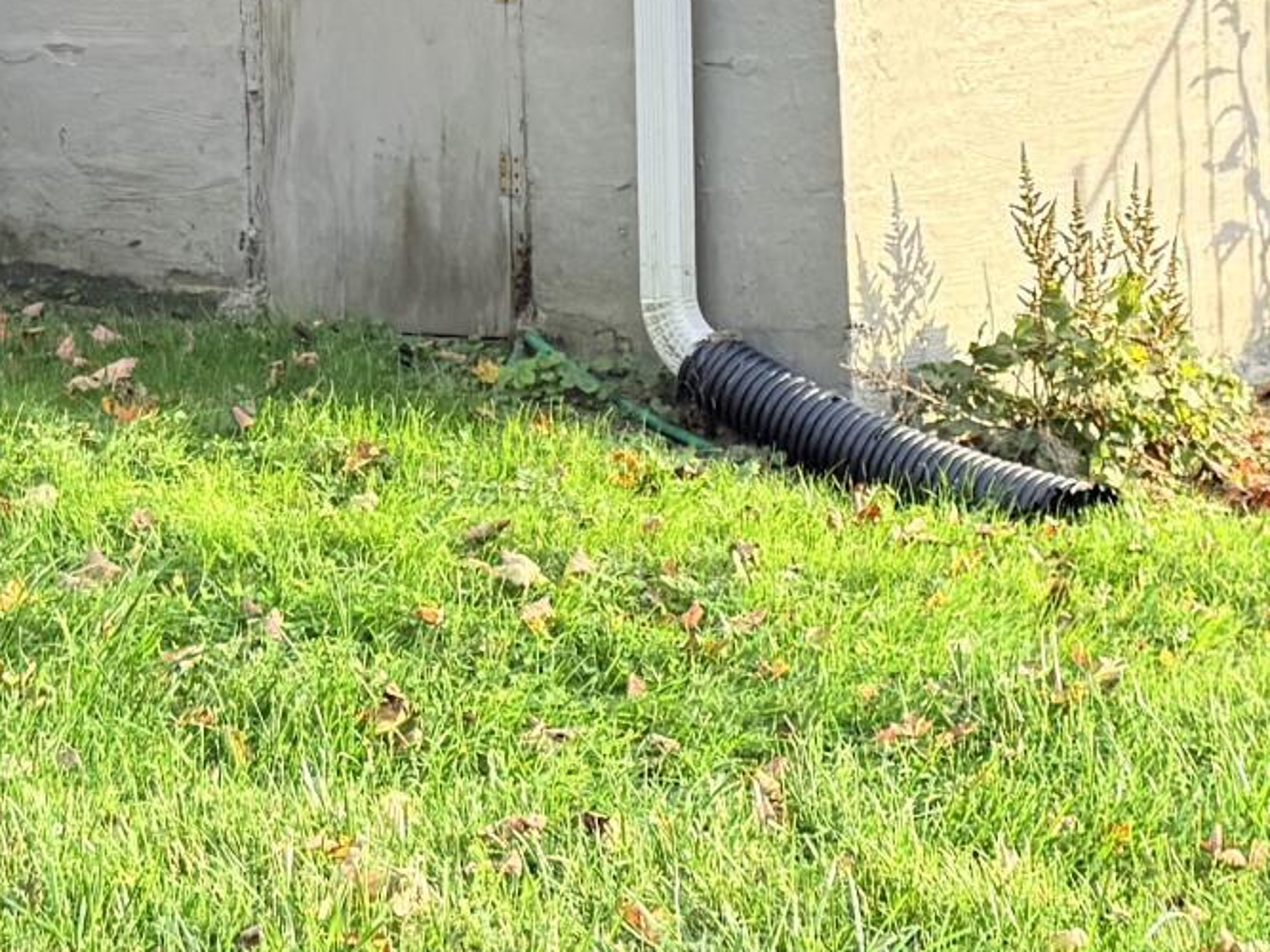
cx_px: 857
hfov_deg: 18.2
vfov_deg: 13.1
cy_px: -354
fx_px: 3962
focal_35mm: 108
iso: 100
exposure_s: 1/473
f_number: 1.78
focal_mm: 6.76
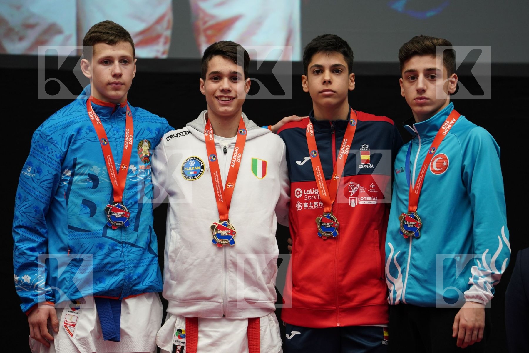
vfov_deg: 6.9
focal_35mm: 198
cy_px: 176
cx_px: 264
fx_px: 2909
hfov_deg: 10.4
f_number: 2.8
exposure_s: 1/500
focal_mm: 198
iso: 1250
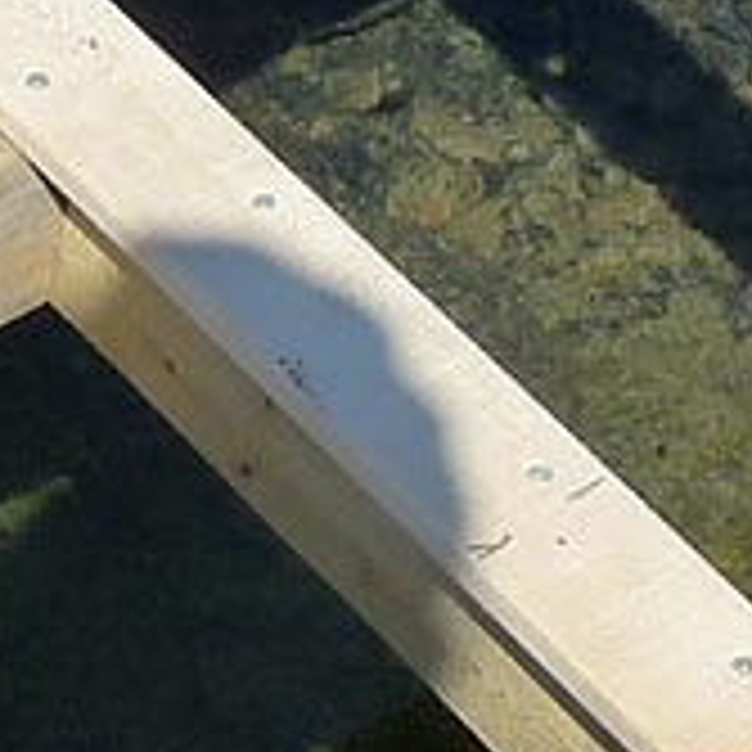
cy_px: 266
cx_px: -95
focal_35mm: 180
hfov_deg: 9.6
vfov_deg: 9.7
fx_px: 4424
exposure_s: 1/400
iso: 160
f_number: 6.3
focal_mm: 5.4
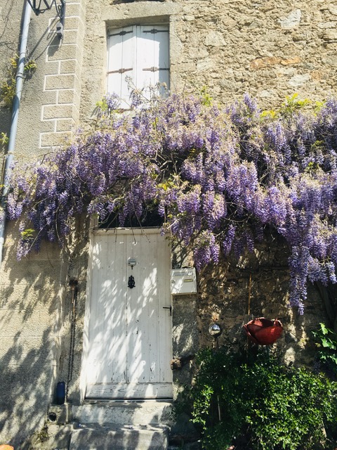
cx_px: 168
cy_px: 225
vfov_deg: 61.7
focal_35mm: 29
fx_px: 376
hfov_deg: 48.2
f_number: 2.2
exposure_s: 1/1131
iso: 25
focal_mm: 4.15
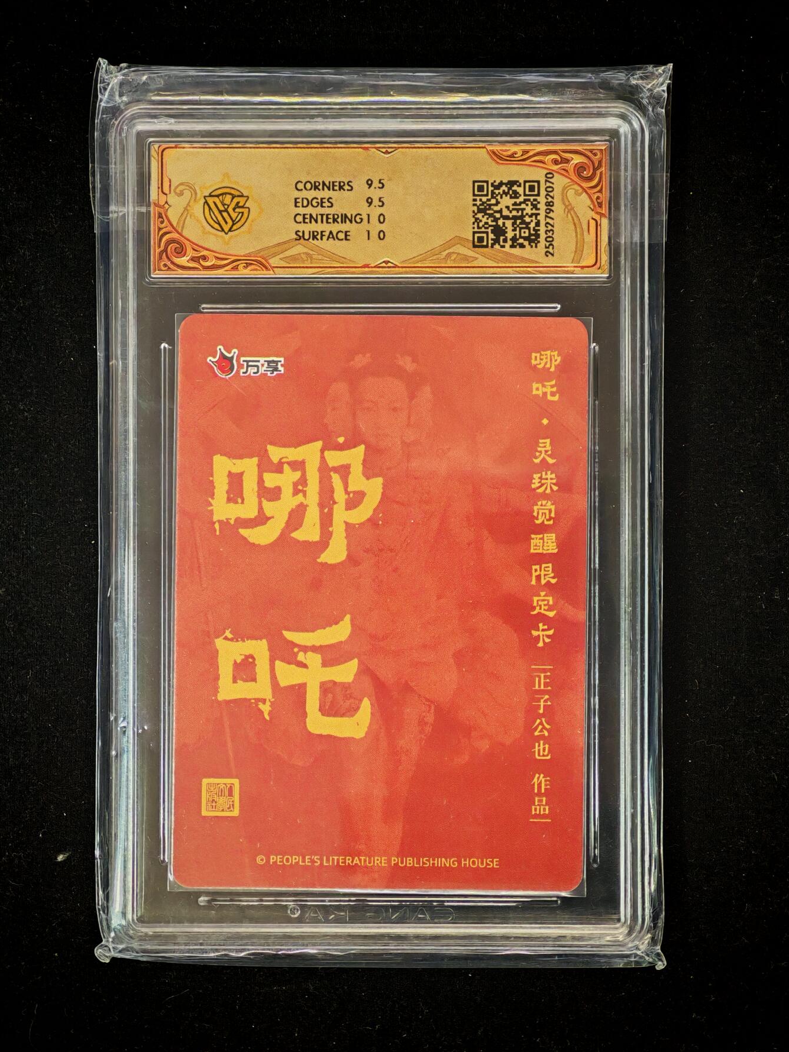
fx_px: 2644
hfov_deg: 17.0
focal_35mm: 87
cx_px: 398
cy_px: 520
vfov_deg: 22.5
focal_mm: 8.67
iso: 500
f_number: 2.4
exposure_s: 1/25
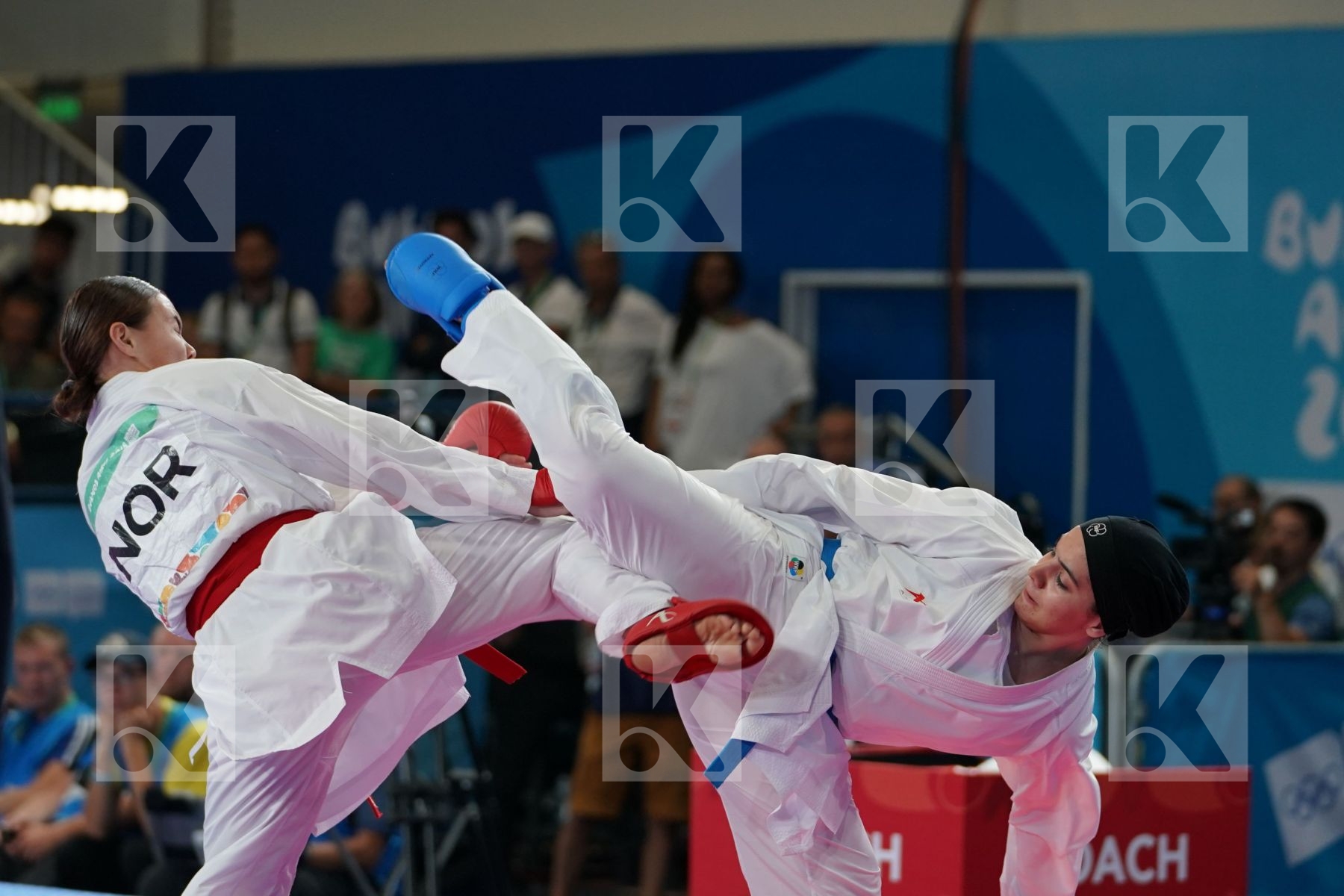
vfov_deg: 7.8
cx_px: 672
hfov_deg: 11.7
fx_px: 6533
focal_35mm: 175
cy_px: 448
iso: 1250
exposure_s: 1/1000
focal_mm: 117
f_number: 2.8
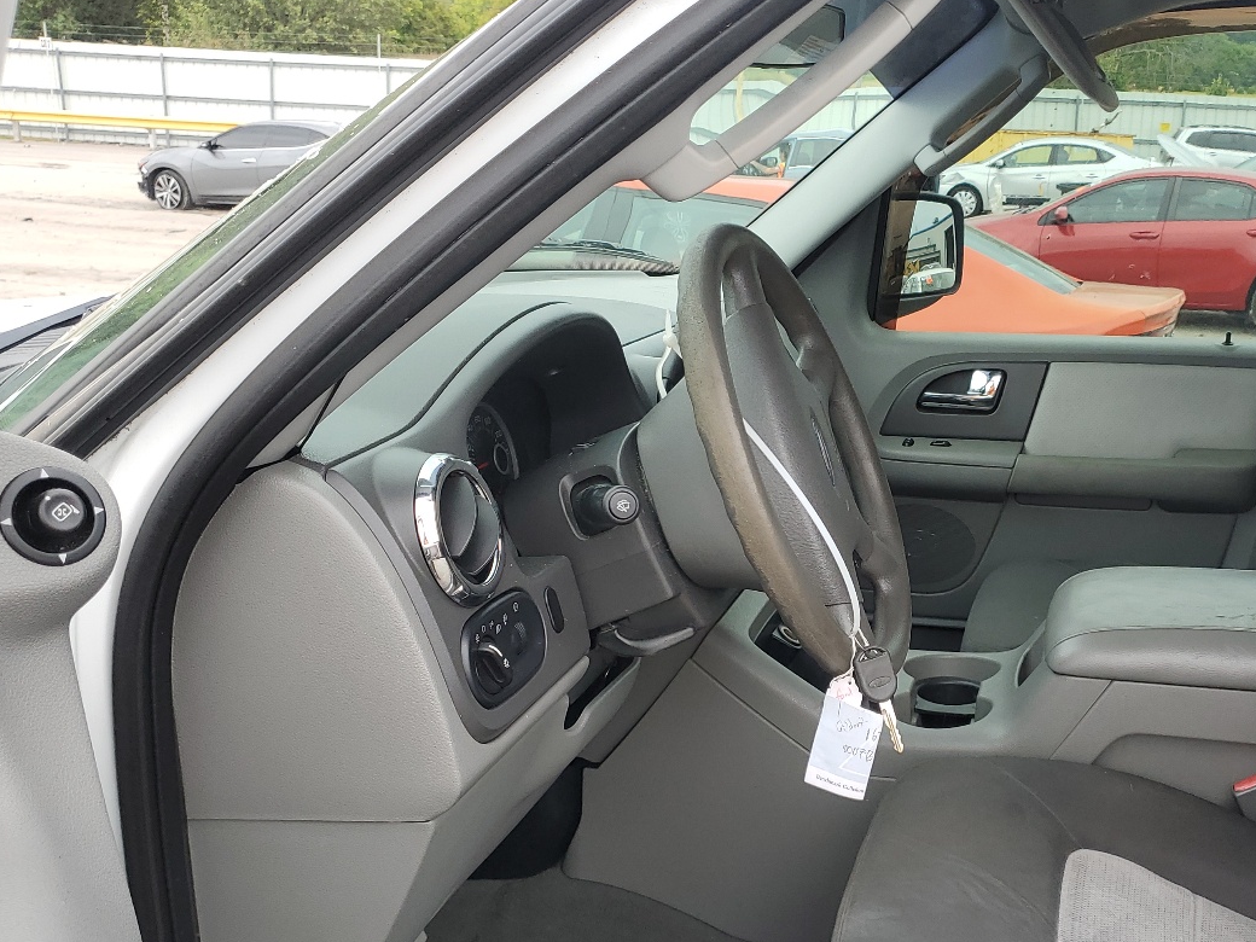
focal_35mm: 40
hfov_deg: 45.6
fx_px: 1451
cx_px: 894
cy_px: 636
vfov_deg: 35.6
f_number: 1.5
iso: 50
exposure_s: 1/312
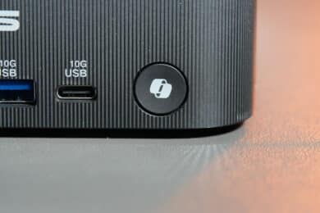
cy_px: 106
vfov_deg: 6.9
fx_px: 1778
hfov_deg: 10.3
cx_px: 160
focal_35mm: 200
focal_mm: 200
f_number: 7.1
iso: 6400
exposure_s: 1/100
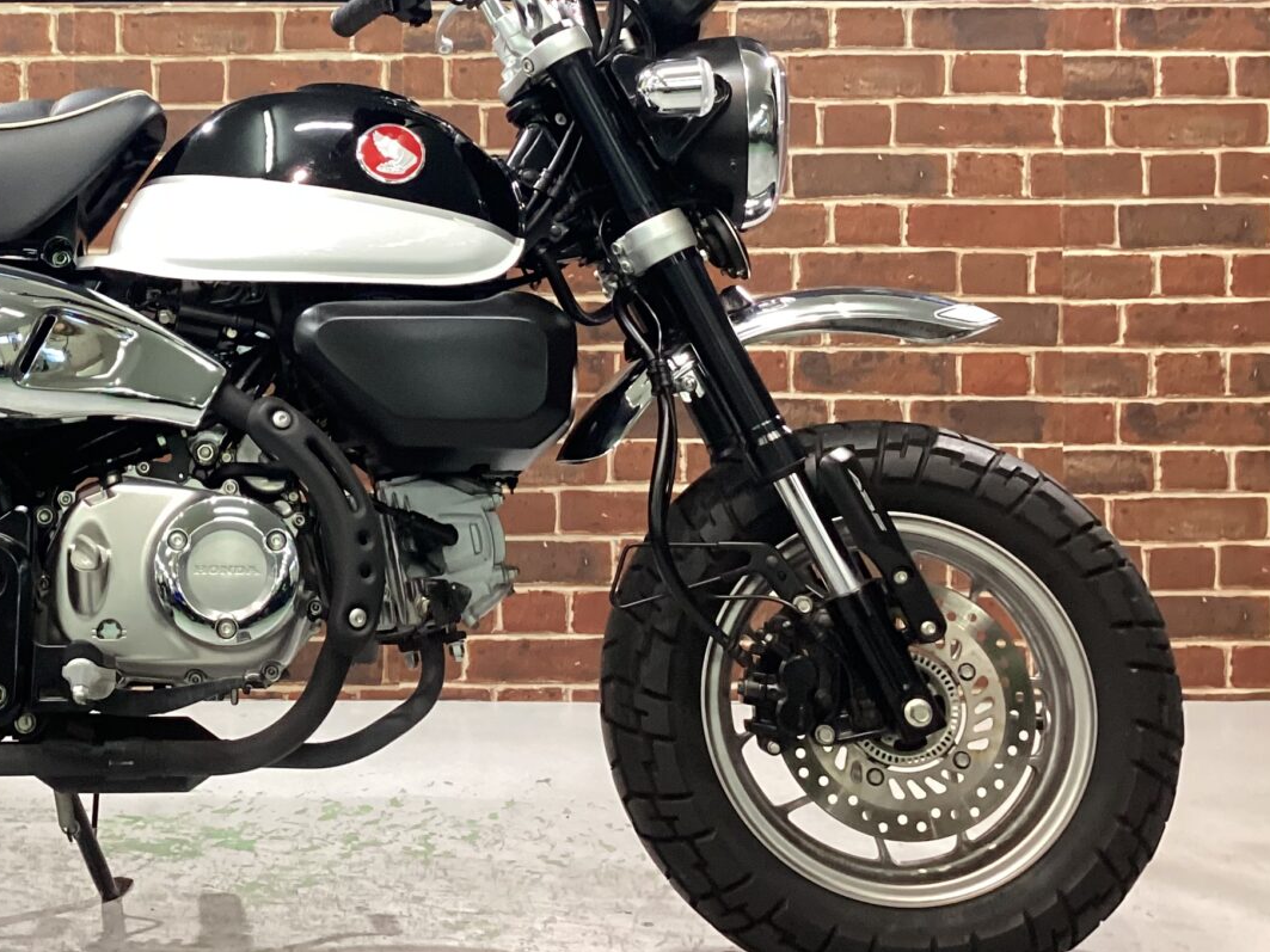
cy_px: 209
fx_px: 2054
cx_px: 213
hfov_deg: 33.1
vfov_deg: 25.7
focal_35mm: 56
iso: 320
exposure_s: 1/40
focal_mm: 3.3
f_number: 2.4
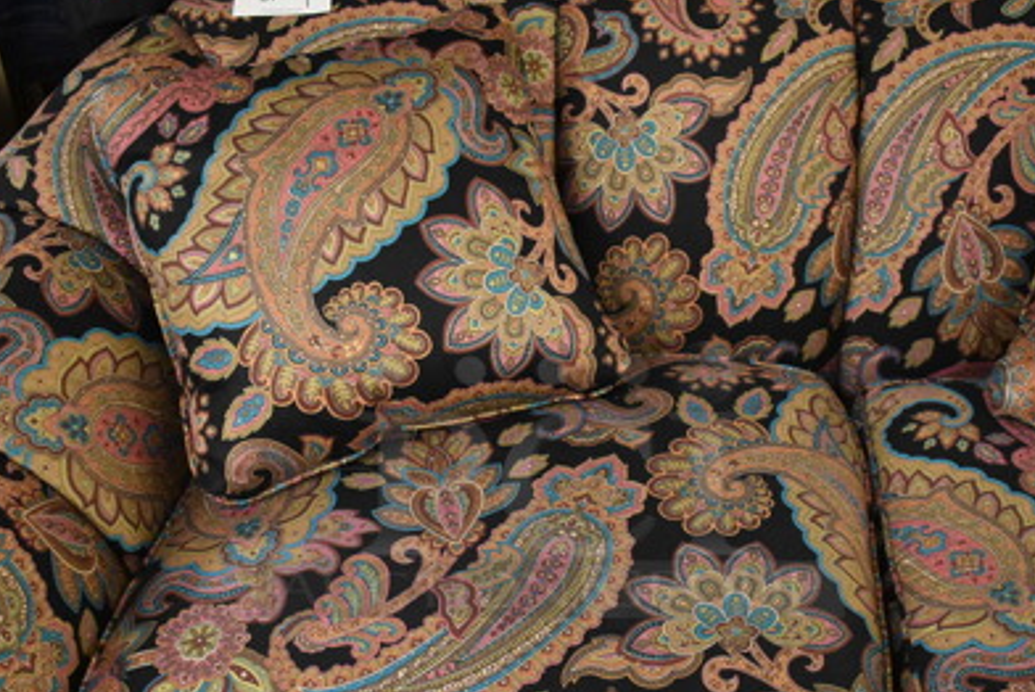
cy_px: 478
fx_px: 1208
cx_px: 552
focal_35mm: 42
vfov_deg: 31.6
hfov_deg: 46.3
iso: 3600
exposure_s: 1/125
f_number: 3.5
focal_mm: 18
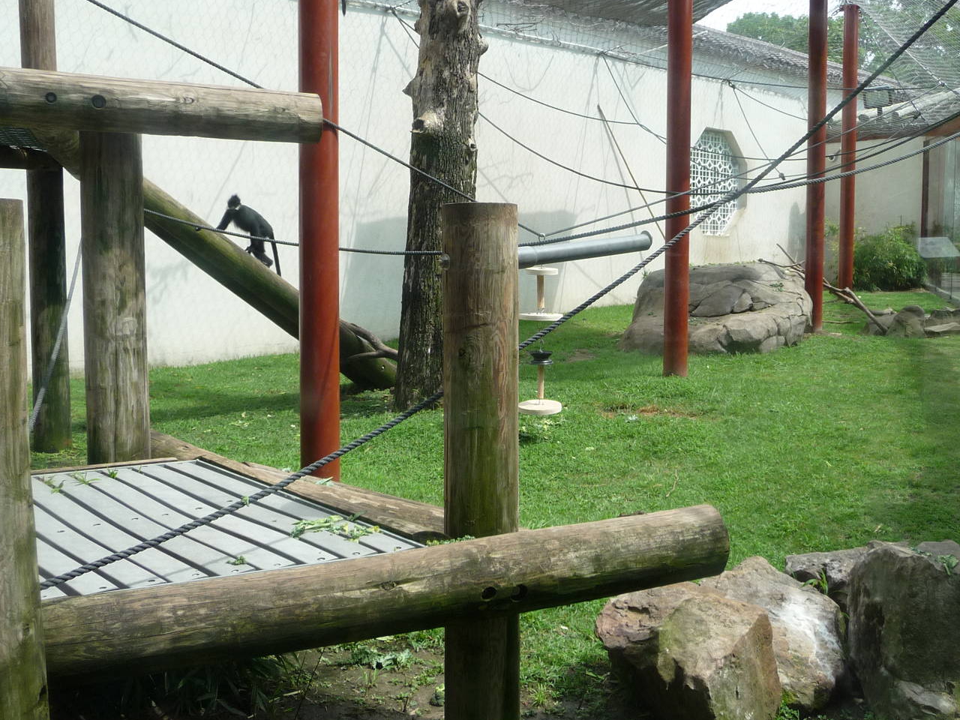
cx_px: 552
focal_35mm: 35
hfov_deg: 52.4
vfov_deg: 40.6
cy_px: 310
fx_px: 971
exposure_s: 1/500
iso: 125
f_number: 3.3
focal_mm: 4.7
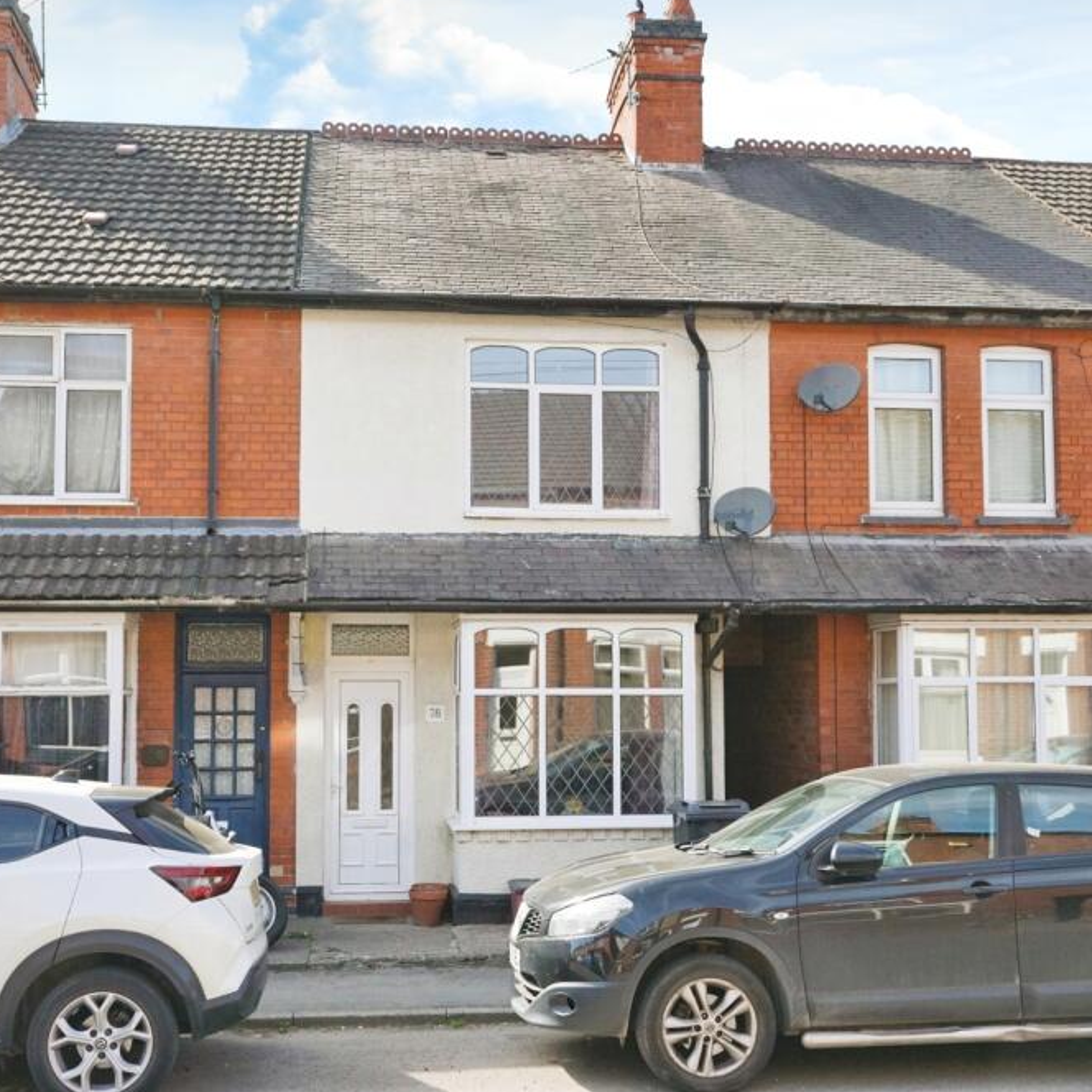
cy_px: 548
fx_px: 1356
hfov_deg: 43.8
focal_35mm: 38
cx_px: 515
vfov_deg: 43.9
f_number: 7.1
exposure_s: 1/1600
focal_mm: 29
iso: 2000
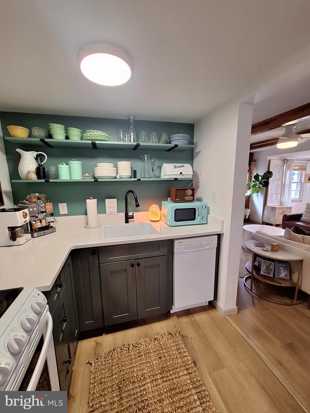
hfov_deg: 89.9
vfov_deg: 106.2
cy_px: 206
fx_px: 155
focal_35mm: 13
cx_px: 155
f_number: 2.2
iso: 125
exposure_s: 1/40
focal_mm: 1.74
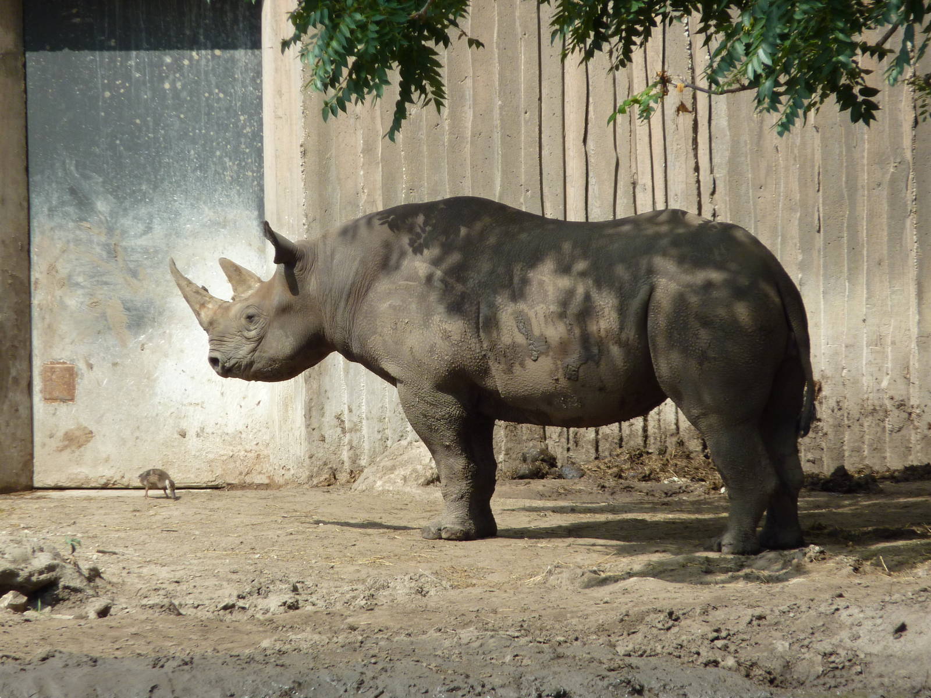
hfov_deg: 6.6
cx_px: 466
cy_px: 349
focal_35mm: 300
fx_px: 8069
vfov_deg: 5.0
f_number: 4.9
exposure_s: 1/500
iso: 125
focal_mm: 49.2
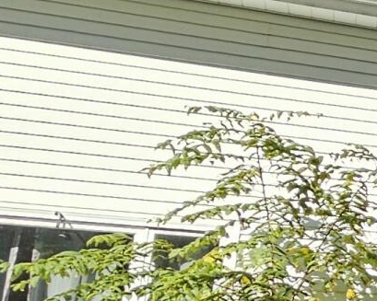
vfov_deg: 16.4
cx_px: 1054
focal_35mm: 93
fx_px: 1037
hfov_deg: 12.3
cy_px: 233
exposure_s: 1/833
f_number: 2.2
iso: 50
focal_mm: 2.2
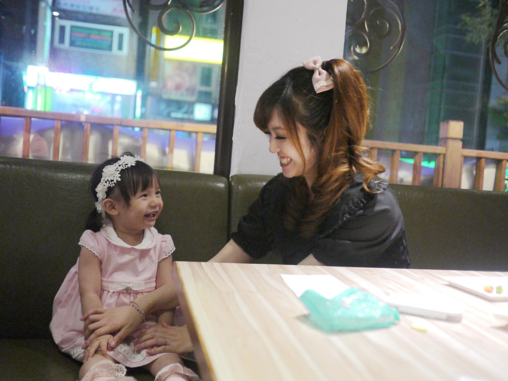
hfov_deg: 46.8
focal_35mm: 40
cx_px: 254
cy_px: 190
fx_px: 587
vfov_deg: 36.0
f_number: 1.7
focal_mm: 20
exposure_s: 1/60
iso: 640
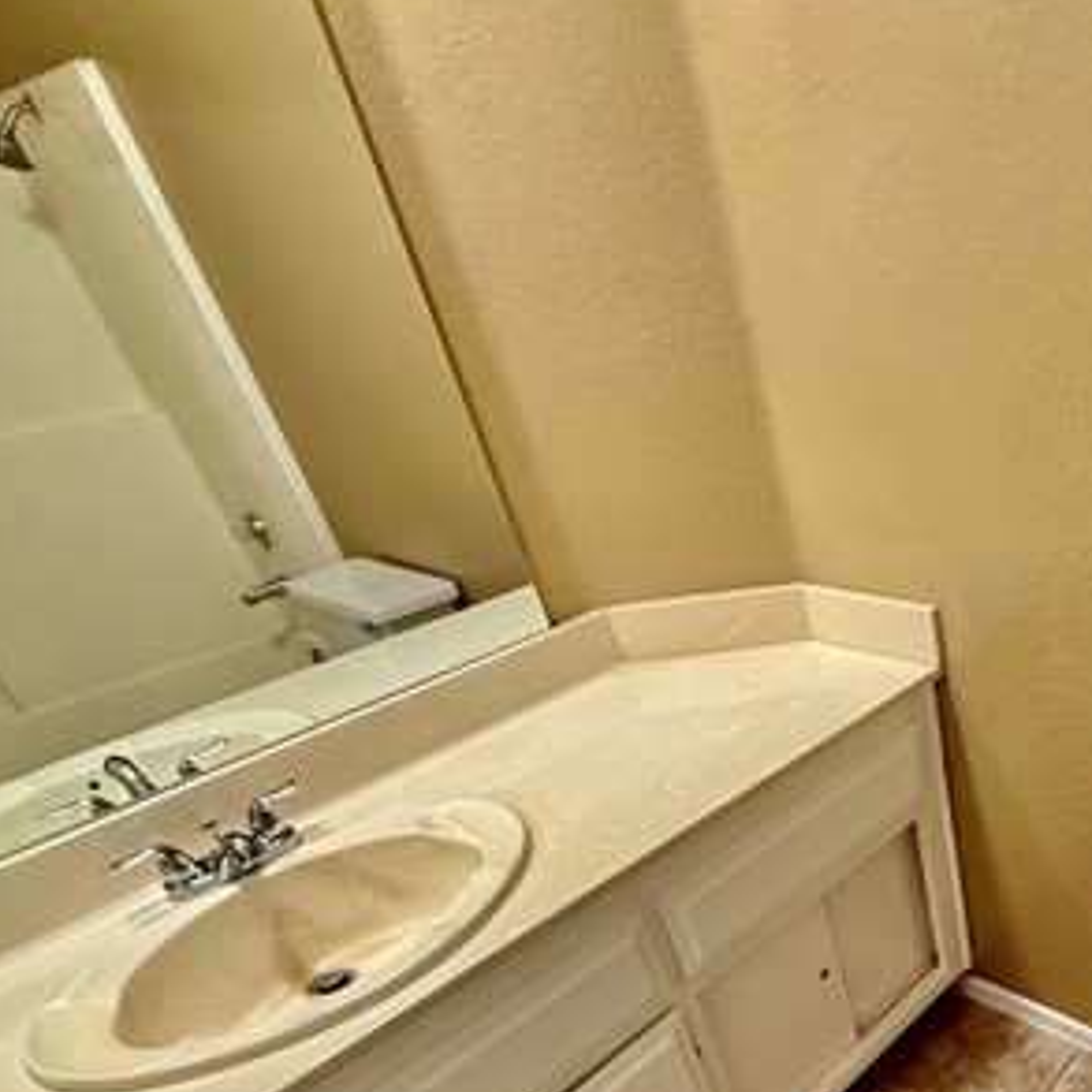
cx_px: 1029
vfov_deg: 55.5
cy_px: 850
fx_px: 964
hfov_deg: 50.6
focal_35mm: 27
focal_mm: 2.22
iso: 320
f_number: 2.2
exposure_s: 1/60
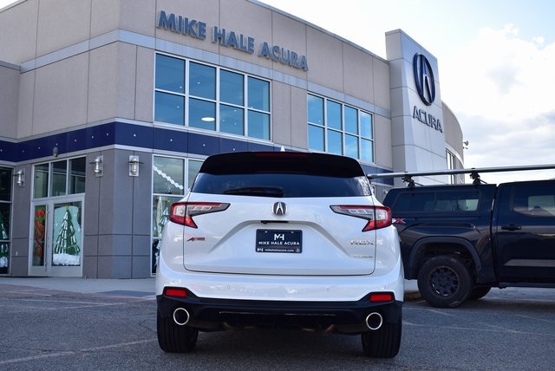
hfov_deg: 51.2
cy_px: 186
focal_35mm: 38
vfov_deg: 35.6
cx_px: 278
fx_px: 579
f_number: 6.3
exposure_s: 1/160
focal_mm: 25
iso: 100
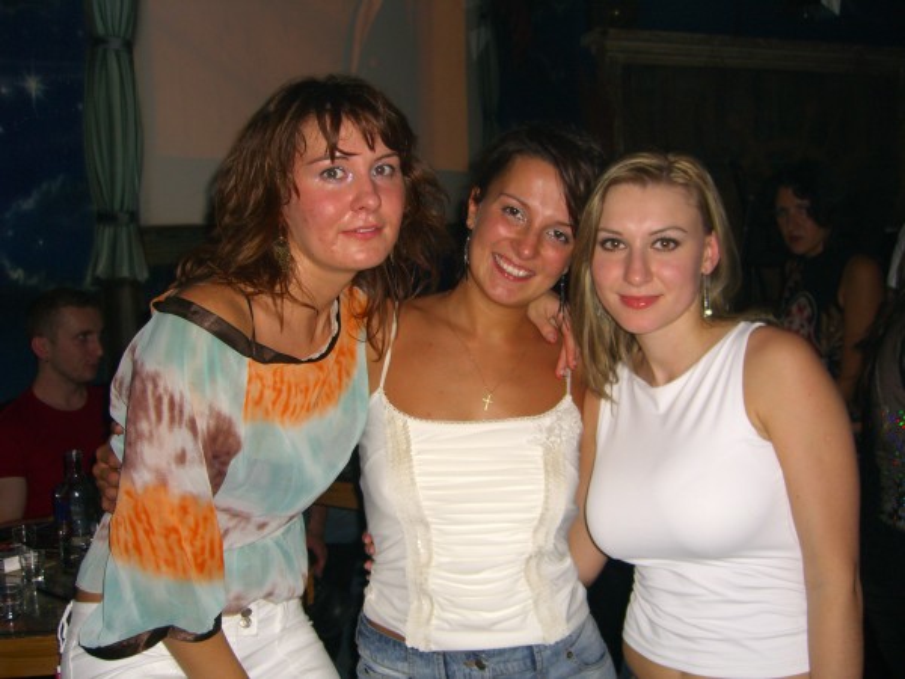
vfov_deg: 37.7
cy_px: 340
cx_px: 452
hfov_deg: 49.0
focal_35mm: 38
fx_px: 993
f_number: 2.8
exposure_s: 1/60
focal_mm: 7.9
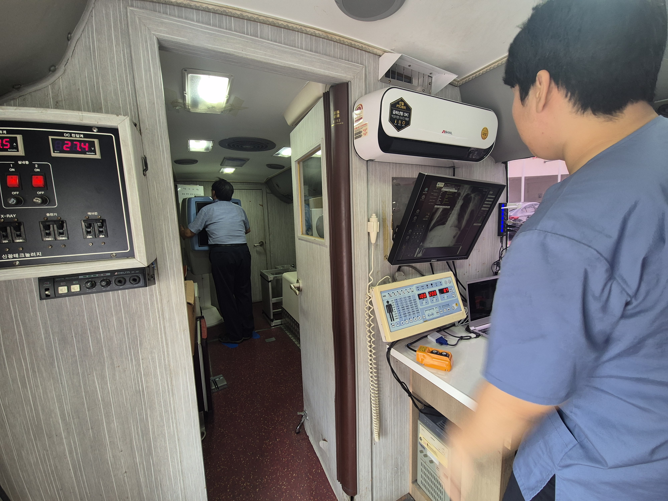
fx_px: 251
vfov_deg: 89.9
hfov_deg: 106.2
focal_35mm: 13
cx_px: 334
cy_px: 250
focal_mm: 2.2
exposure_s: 1/60
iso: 64
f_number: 2.2
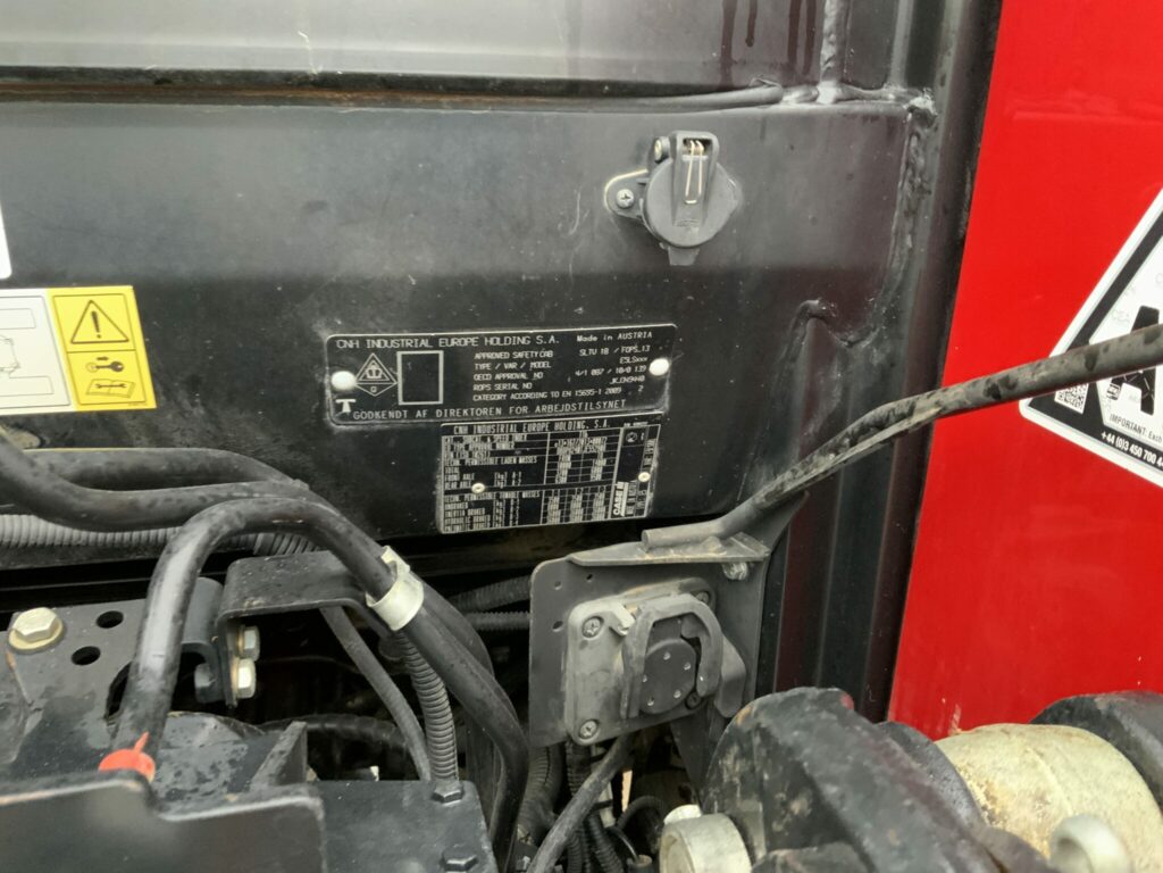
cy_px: 436
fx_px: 974
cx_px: 582
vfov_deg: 48.2
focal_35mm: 29
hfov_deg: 61.7
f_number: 1.8
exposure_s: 1/59
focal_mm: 3
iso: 320
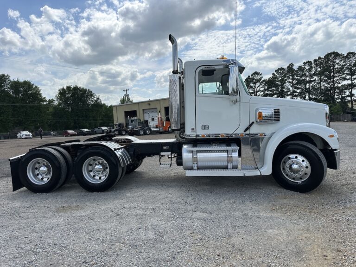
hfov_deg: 71.6
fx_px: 247
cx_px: 178
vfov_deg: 56.8
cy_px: 134
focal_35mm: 24
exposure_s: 1/7576
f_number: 1.78
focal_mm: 6.86
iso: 80
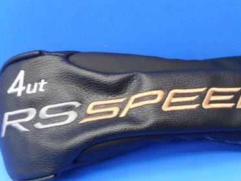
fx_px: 299
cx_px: 150
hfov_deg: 43.5
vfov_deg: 33.4
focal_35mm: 43
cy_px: 115
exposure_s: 1/30
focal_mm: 4.5
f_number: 3.7
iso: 220
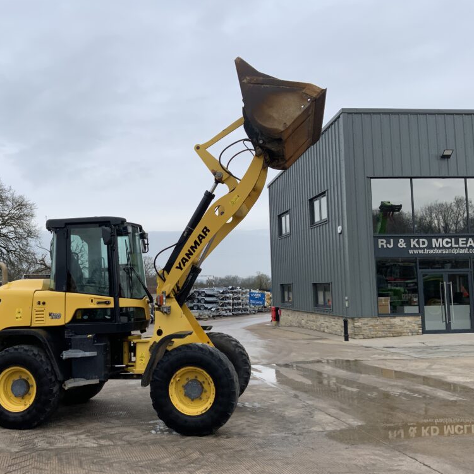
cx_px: 181
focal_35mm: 35
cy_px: 240
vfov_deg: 47.2
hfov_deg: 46.8
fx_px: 542
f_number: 1.8
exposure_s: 1/574
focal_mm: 3
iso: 16
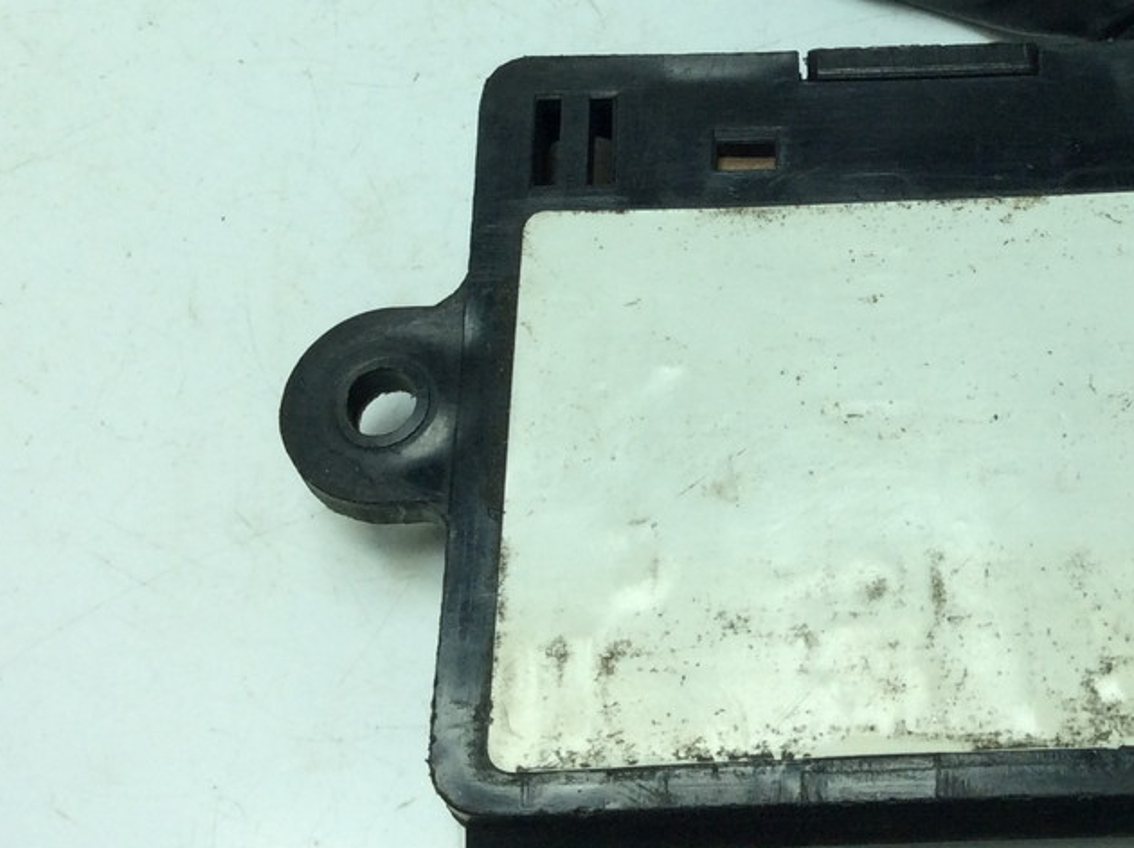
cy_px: 65
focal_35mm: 65
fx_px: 2127
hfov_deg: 29.3
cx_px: 880
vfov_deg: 22.0
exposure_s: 1/583
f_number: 2.4
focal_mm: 3.3
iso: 32
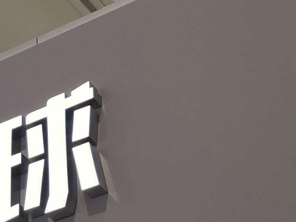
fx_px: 1146
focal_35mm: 134
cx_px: -214
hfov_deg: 13.4
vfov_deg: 11.0
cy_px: 220
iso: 126
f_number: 1.75
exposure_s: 1/100
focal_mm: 4.75
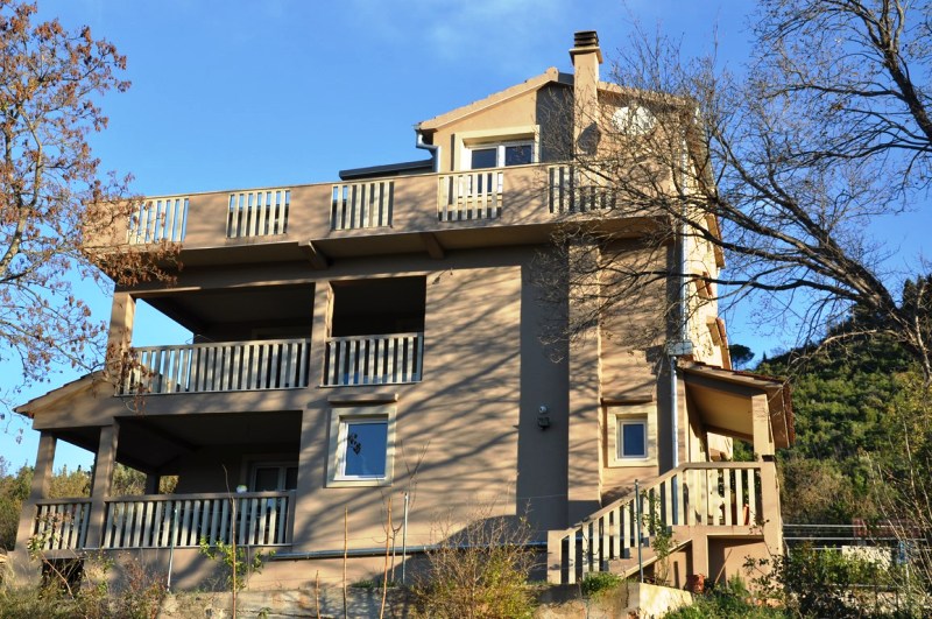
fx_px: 1318
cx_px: 466
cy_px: 310
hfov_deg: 38.9
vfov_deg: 26.4
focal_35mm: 51
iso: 200
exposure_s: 1/250
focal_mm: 34
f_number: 8
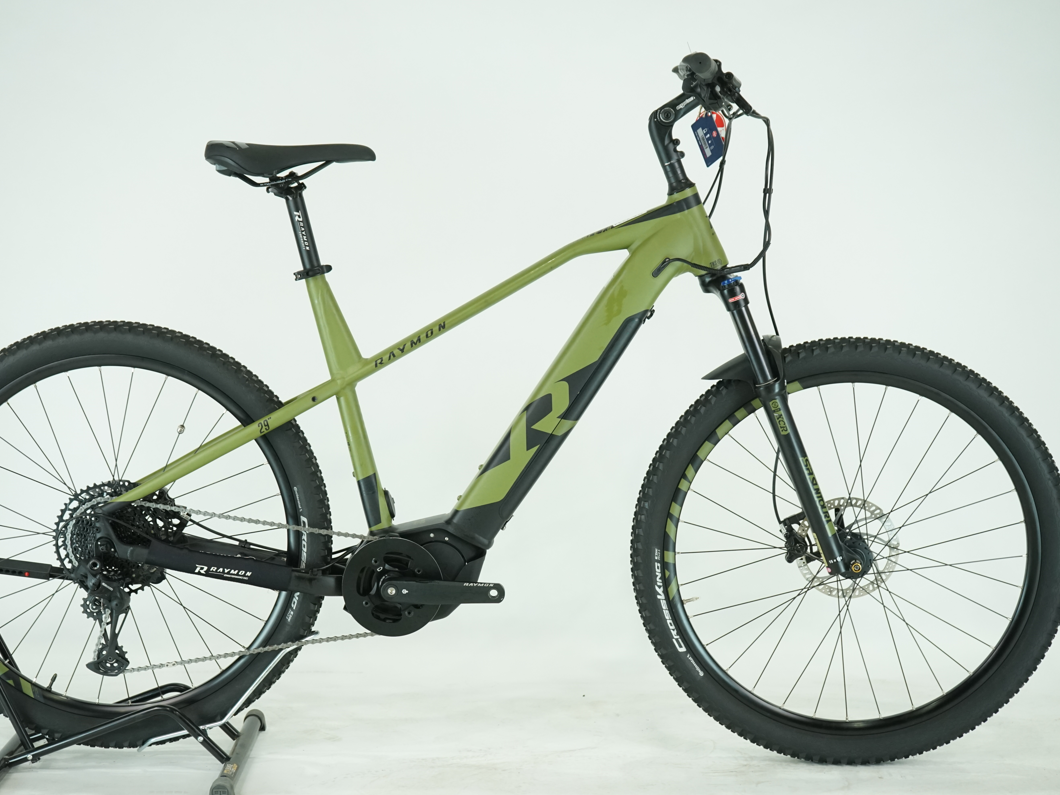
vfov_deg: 25.7
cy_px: 398
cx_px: 487
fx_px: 1745
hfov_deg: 33.8
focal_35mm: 57
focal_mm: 52
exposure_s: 1/200
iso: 1600
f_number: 5.6
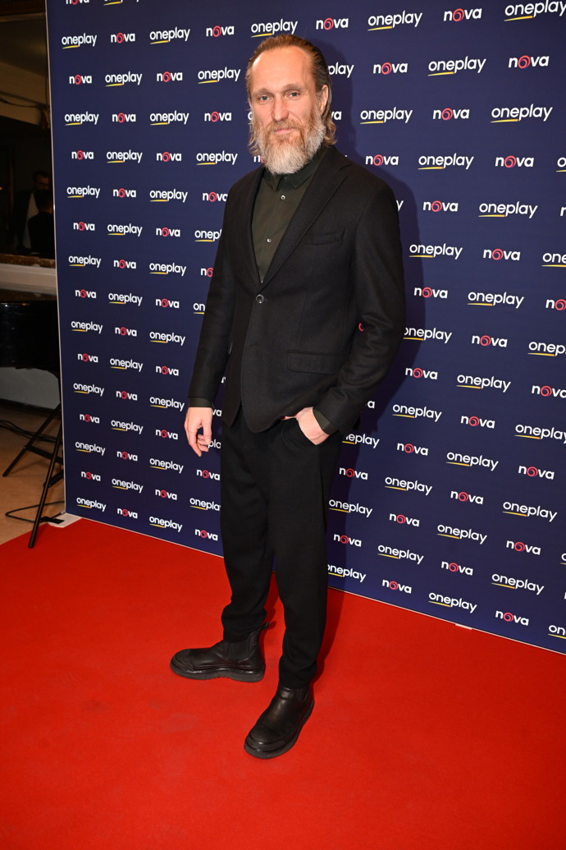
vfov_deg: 62.8
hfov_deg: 44.3
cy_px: 425
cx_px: 283
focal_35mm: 30
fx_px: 696
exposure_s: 1/160
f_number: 5.6
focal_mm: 29.5
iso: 1250
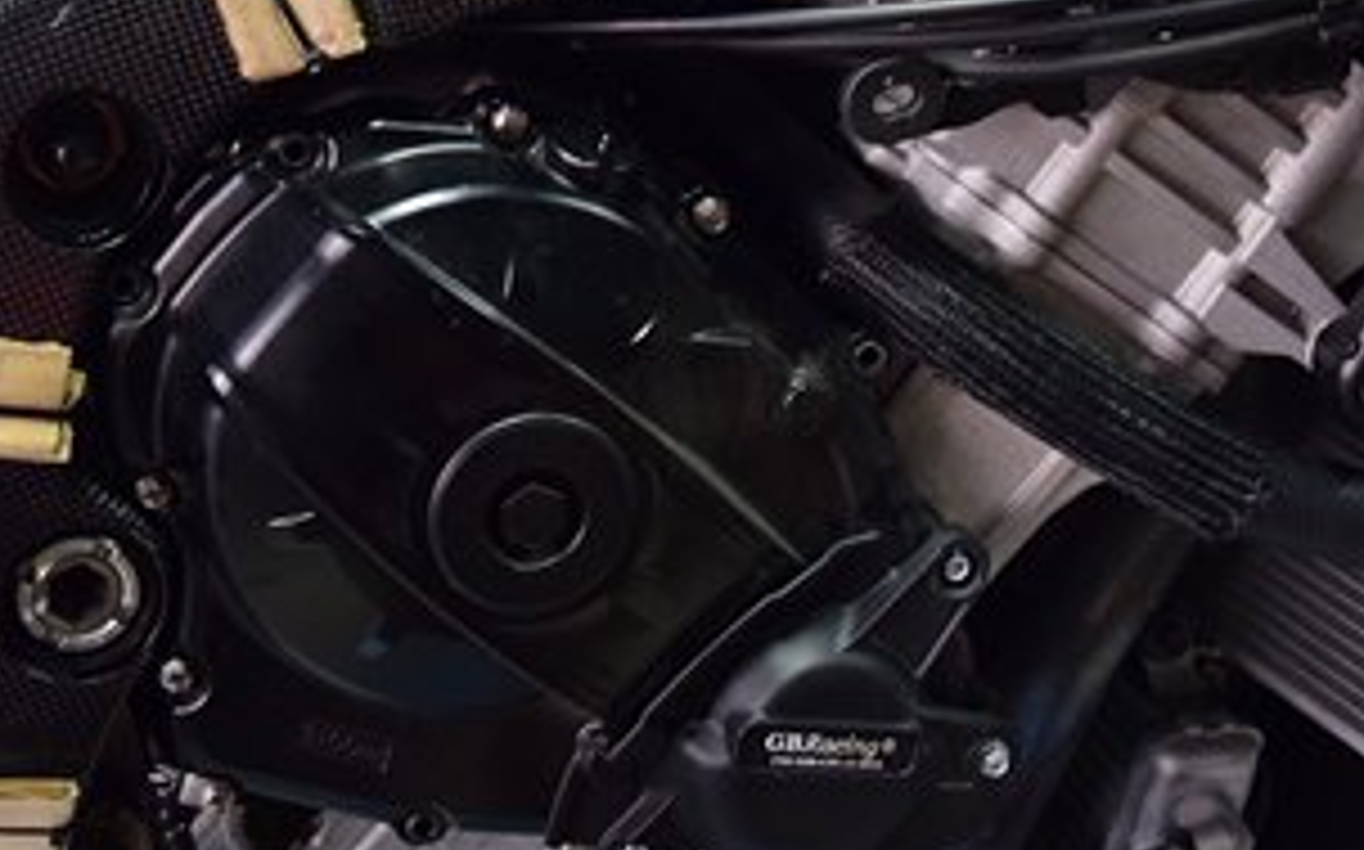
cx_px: 464
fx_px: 3121
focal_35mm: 84
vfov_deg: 15.4
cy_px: 103
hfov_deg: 24.5
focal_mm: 26
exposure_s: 1/20
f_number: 3.5
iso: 800
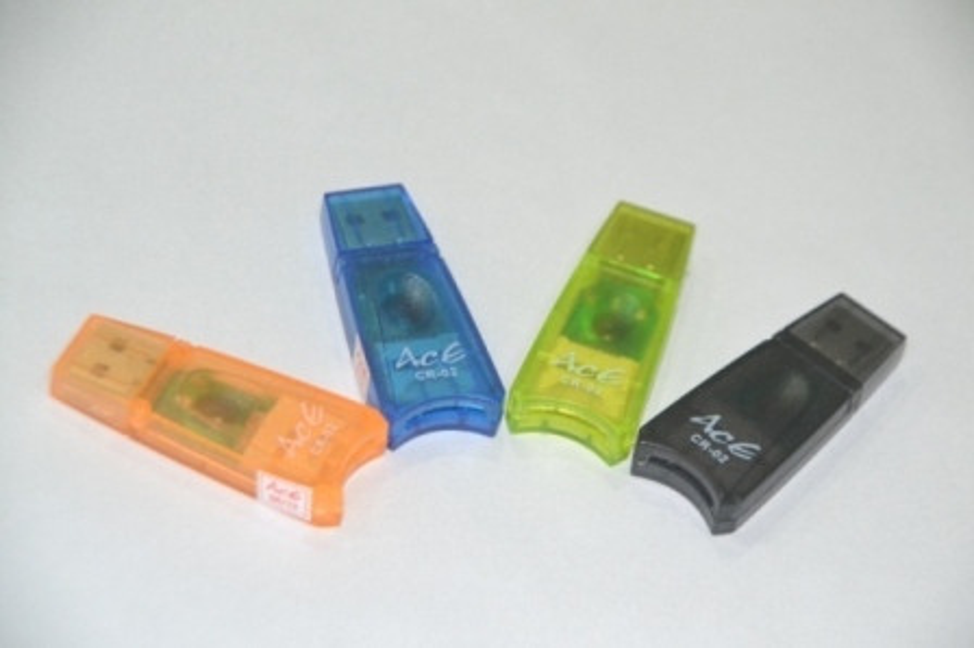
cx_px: 487
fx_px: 5475
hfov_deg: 10.2
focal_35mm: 202
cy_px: 324
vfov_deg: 6.8
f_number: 7.1
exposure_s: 1/60
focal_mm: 135
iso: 3200
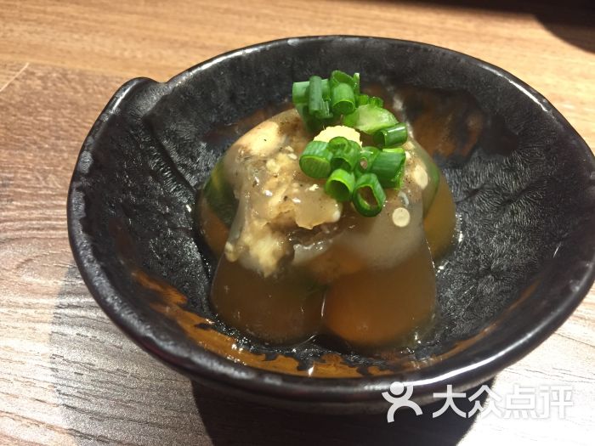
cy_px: 223
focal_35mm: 29
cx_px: 298
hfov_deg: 61.7
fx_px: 498
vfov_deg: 48.2
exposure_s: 1/33
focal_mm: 4.15
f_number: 2.2
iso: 200
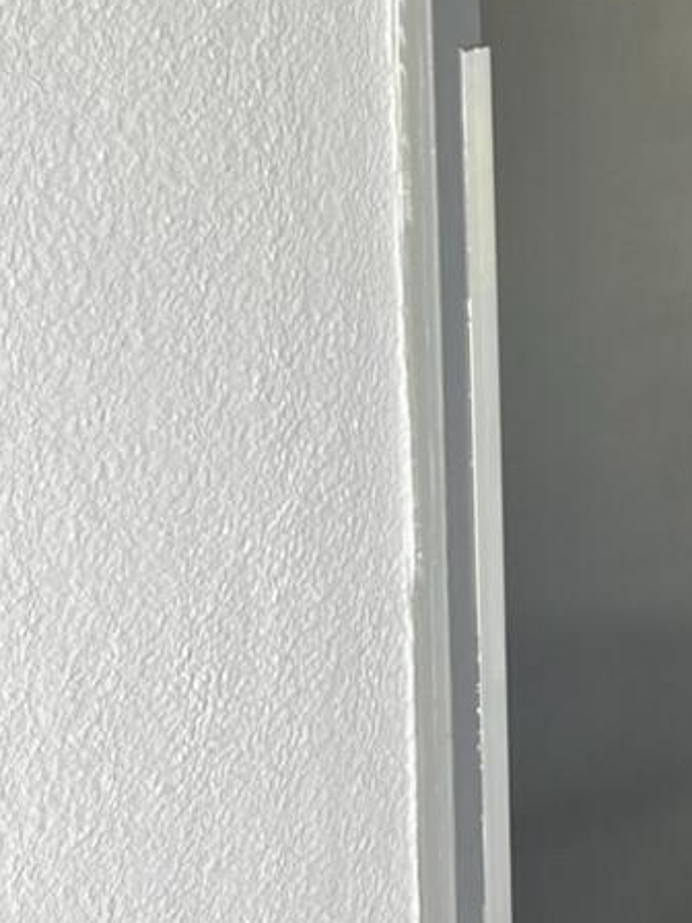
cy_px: 253
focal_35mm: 116
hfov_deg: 11.8
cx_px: 1225
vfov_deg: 16.9
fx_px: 3092
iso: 100
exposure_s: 1/121
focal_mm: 5.7
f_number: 1.5
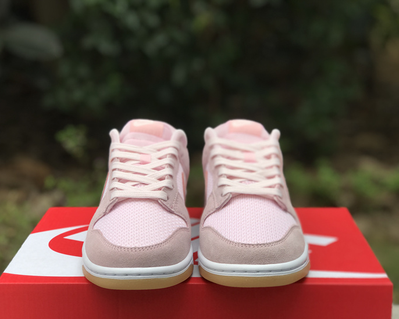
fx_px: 709
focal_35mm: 60
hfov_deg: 31.4
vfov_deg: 25.4
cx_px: 198
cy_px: 160
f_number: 2.8
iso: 20
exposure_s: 1/145
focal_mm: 6.6
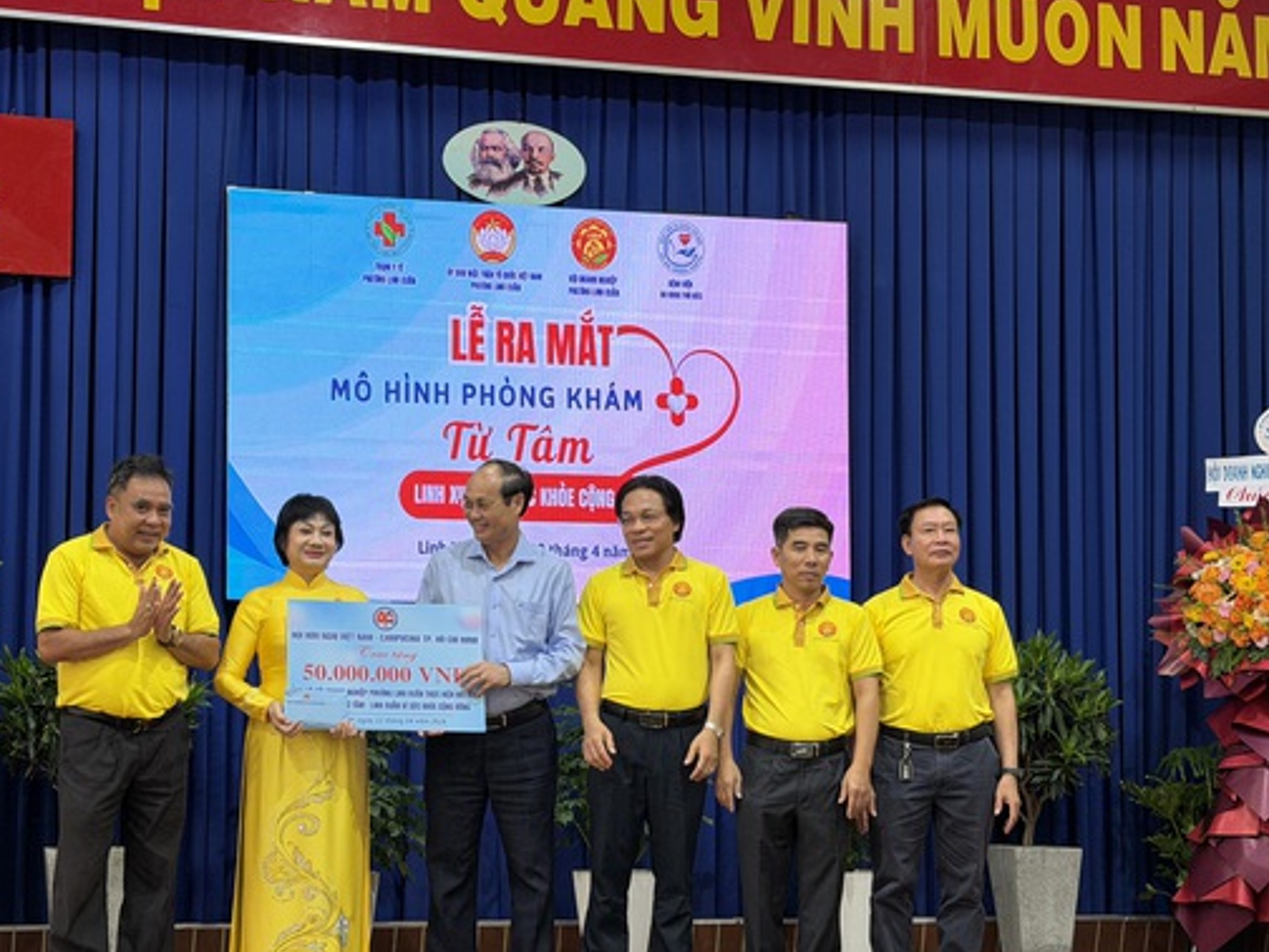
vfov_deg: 24.0
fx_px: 2236
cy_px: 572
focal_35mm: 61
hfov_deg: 31.6
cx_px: 531
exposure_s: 1/96
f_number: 1.78
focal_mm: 6.76
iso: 80
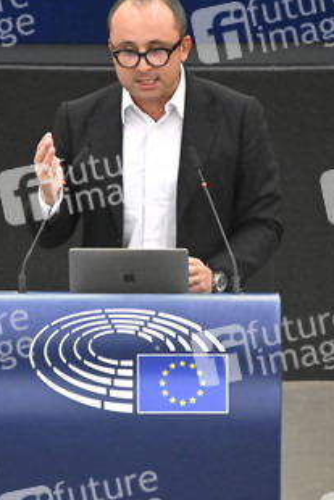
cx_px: 128
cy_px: 268
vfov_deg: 3.2
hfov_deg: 2.1
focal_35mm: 646
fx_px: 8979
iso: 6400
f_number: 6.3
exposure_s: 1/400
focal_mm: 500
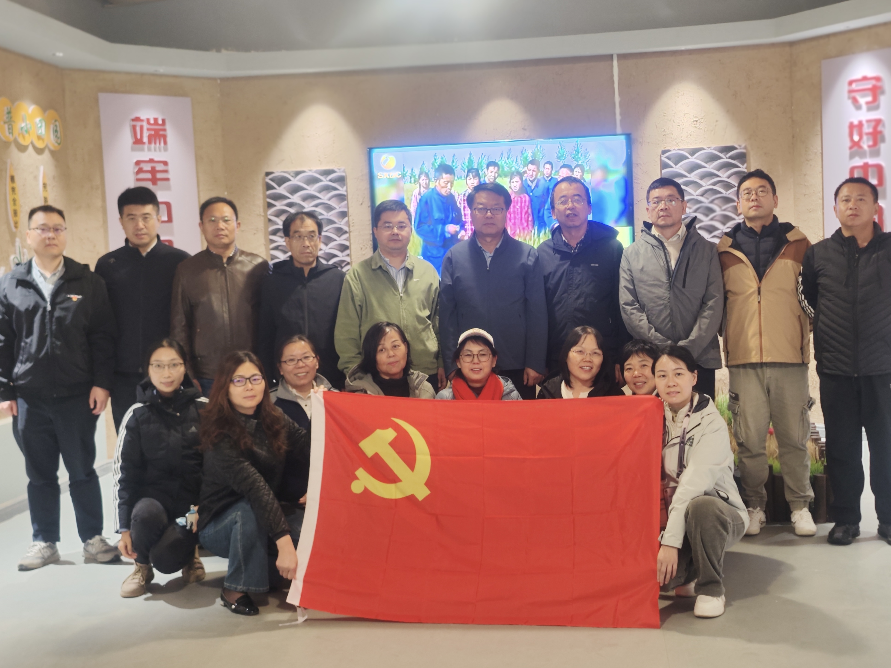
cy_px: 334
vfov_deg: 58.9
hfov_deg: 73.9
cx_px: 446
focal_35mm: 23
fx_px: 592
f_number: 1.9
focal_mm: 8.7
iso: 188
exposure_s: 1/25
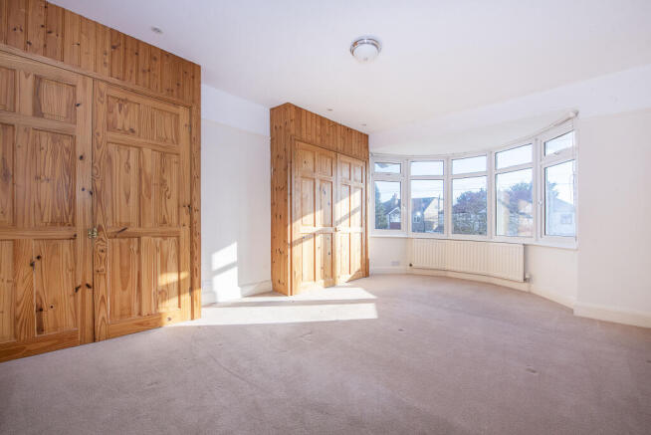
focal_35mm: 14
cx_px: 326
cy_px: 218
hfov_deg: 104.2
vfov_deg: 81.3
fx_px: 253
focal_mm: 14
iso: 500
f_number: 11
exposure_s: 1/200
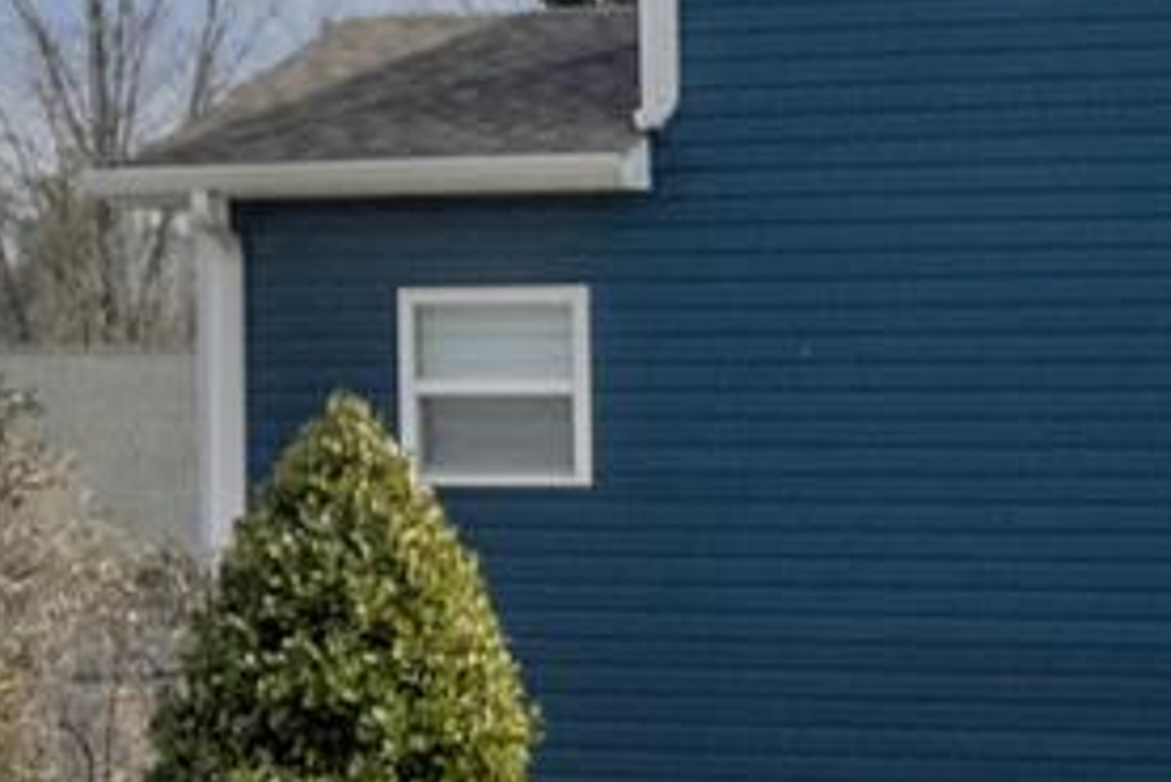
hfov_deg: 7.2
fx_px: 8168
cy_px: 131
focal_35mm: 251
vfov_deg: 5.5
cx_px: -2532
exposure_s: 1/2500
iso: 1250
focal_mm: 34
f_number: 7.1
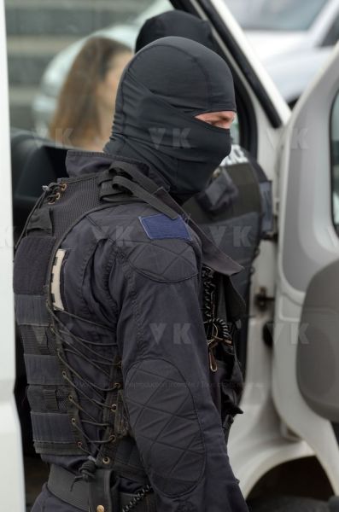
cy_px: 256
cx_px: 170
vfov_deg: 6.9
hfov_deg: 4.6
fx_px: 4259
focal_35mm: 300
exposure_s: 1/320
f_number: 8
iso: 320
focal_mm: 200
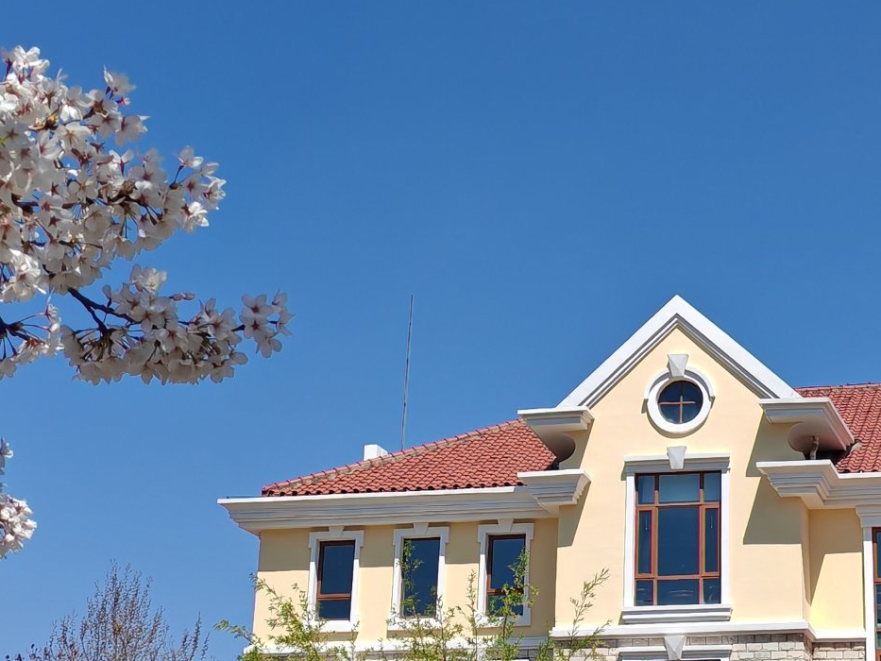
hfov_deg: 24.3
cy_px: 275
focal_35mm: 79
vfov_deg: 18.7
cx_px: 697
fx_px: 2011
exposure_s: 1/2000
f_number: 1.95
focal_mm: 5.52
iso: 50
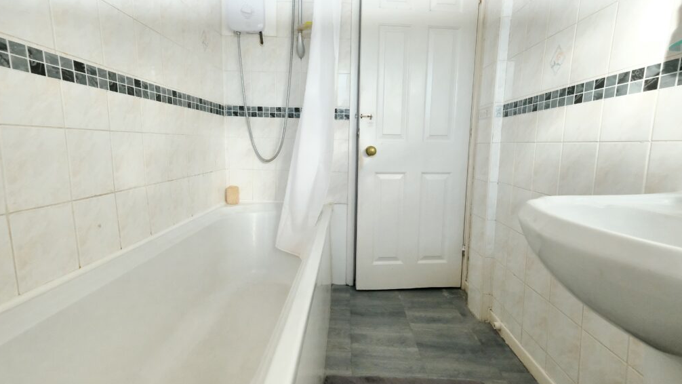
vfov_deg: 67.0
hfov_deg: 99.4
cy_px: 175
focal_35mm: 16
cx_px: 339
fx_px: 289
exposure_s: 1/2700
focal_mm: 10
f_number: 5.6
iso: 4000
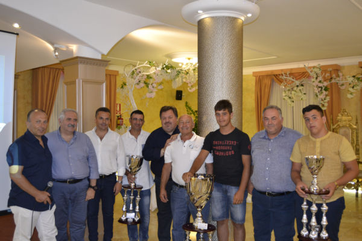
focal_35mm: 34
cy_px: 120
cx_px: 181
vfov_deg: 38.4
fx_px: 347
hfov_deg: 55.1
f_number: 3.8
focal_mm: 23
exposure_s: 1/60
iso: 1100
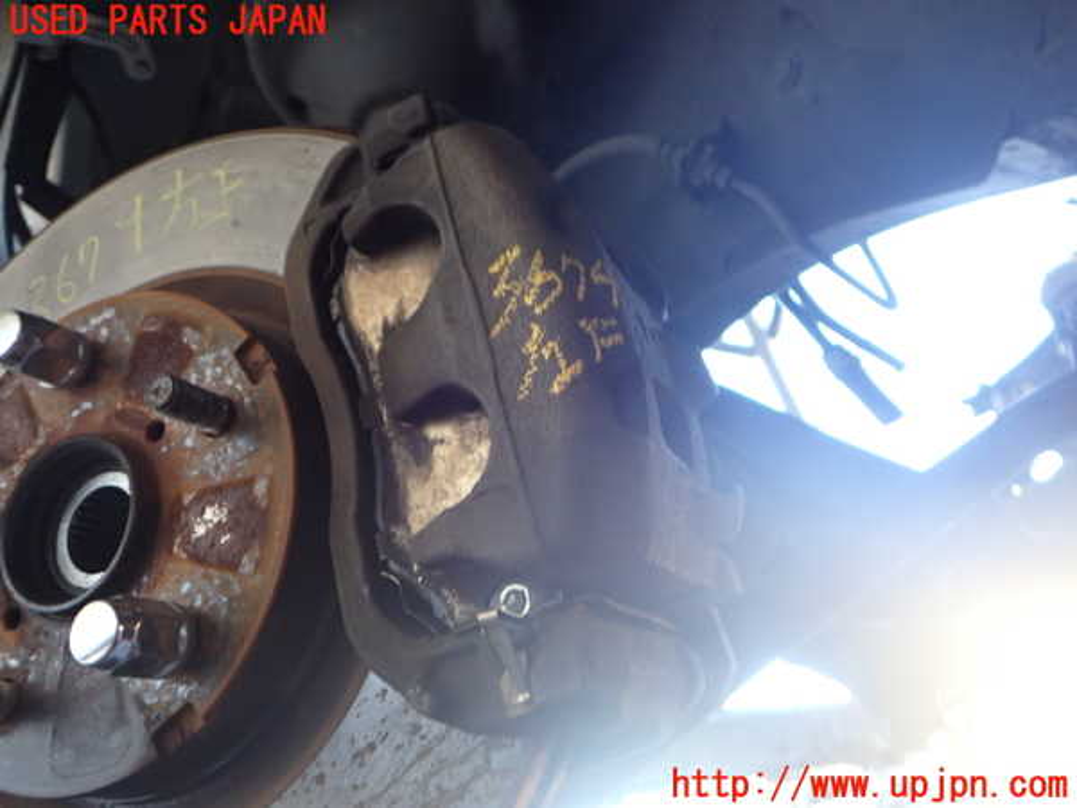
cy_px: 404
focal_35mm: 30
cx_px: 538
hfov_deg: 60.0
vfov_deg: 46.8
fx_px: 933
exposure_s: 1/30
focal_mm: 5.4
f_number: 2.3
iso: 250
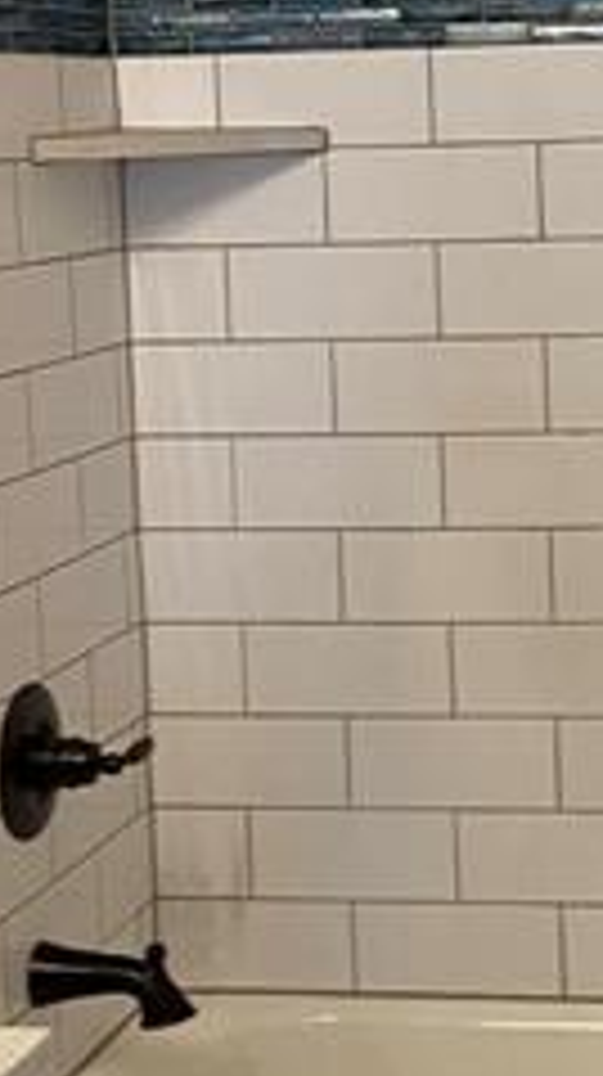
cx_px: 626
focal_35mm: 91
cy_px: 396
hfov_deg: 13.1
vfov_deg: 23.4
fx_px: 2593
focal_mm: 4.25
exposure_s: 1/60
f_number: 1.8
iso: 160
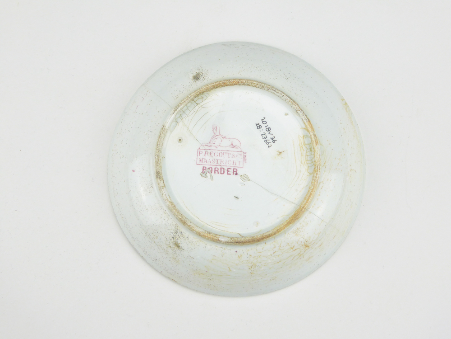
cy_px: 170
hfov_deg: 35.5
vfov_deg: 27.0
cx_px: 226
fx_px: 704
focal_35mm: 54
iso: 200
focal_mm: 9.6
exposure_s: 1/100
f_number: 5
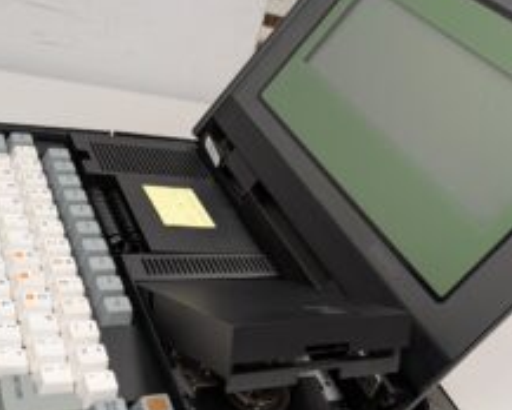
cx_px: 271
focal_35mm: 45
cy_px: 257
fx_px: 683
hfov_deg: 41.1
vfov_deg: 33.3
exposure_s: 1/40
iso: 100
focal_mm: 5.43
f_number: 1.89
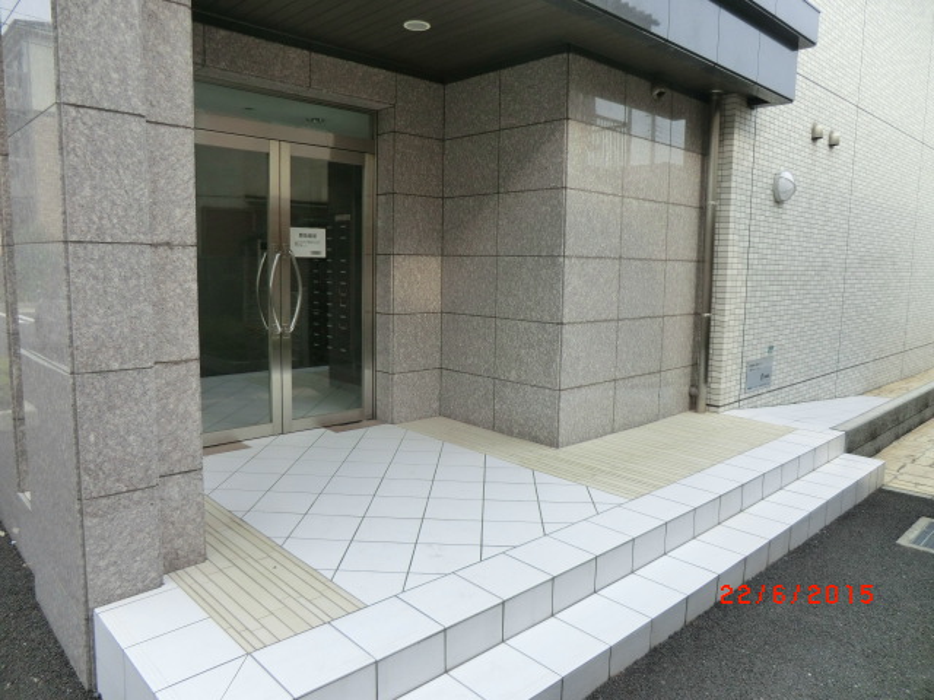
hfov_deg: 71.6
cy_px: 350
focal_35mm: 24
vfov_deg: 56.8
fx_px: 648
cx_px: 467
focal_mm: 4.3
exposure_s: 1/250
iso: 80
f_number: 3.2
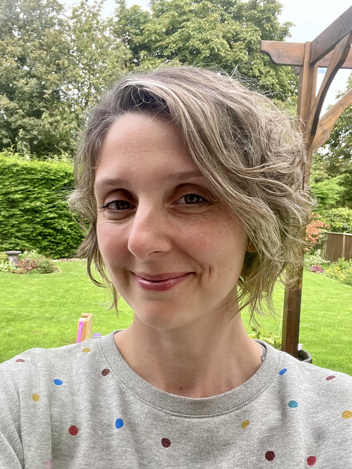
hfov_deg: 40.7
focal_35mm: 35
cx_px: 162
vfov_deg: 52.4
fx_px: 475
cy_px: 271
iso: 32
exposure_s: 1/165
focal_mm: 2.71
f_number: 2.2
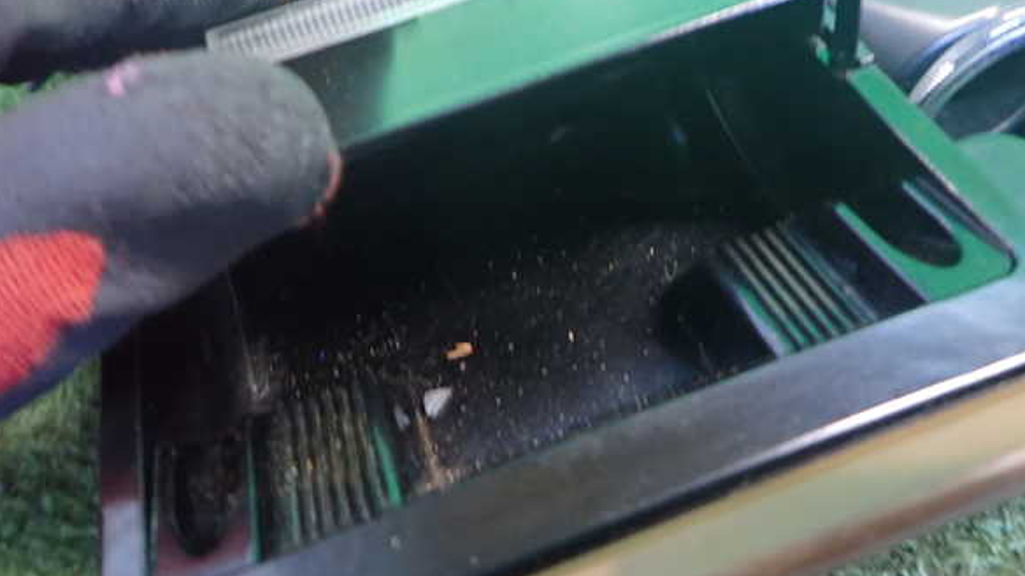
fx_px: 761
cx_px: 516
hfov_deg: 67.9
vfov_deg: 41.4
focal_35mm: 28
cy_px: 274
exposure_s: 1/15
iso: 800
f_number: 2
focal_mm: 4.5
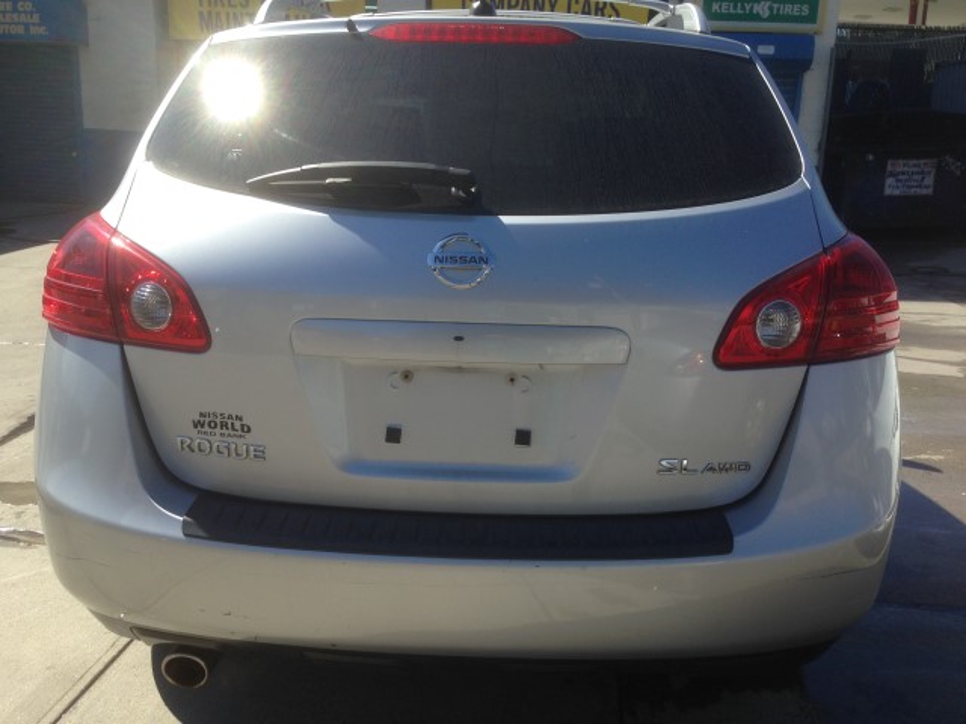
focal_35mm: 33
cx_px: 483
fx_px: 921
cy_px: 362
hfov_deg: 55.4
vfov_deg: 42.9
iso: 50
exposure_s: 1/985
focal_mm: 4.12
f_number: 2.4
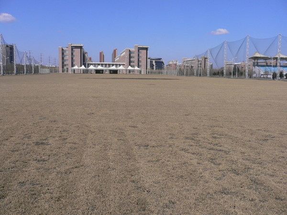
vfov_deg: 40.7
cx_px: 144
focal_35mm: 35
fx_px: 290
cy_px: 108
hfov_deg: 52.6
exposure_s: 1/500
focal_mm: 5.8
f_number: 5.6
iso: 80
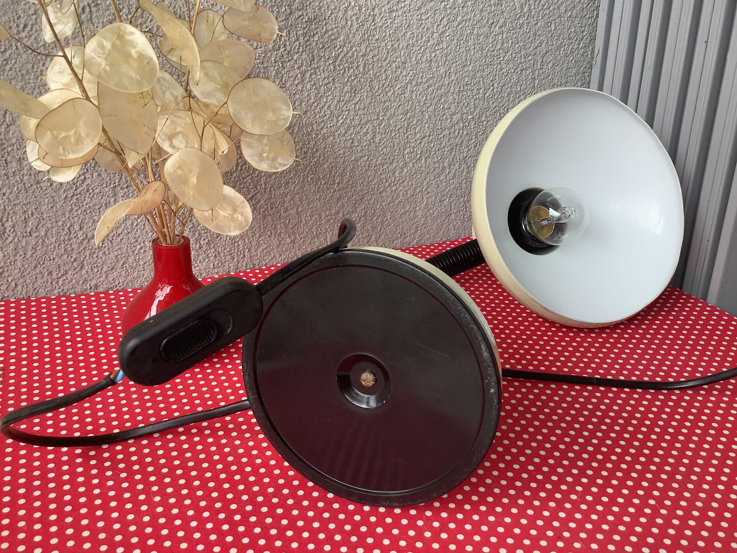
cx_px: 368
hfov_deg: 58.4
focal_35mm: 31
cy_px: 276
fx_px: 660
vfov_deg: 45.4
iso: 25
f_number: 2.4
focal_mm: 3.3
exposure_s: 1/120
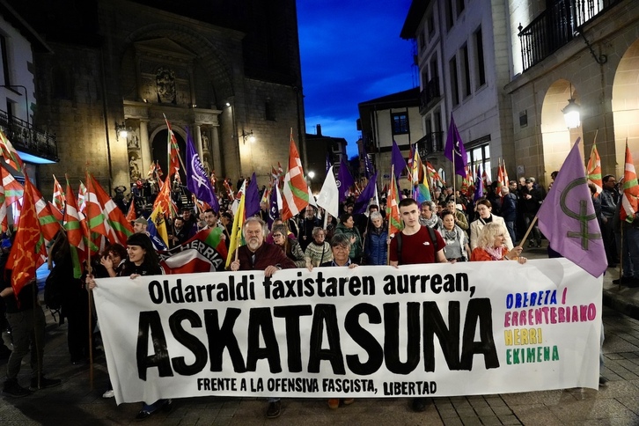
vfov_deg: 53.1
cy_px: 213
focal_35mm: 24
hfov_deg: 73.7
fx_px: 426
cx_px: 320
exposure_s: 1/60
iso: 6400
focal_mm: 24
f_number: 4
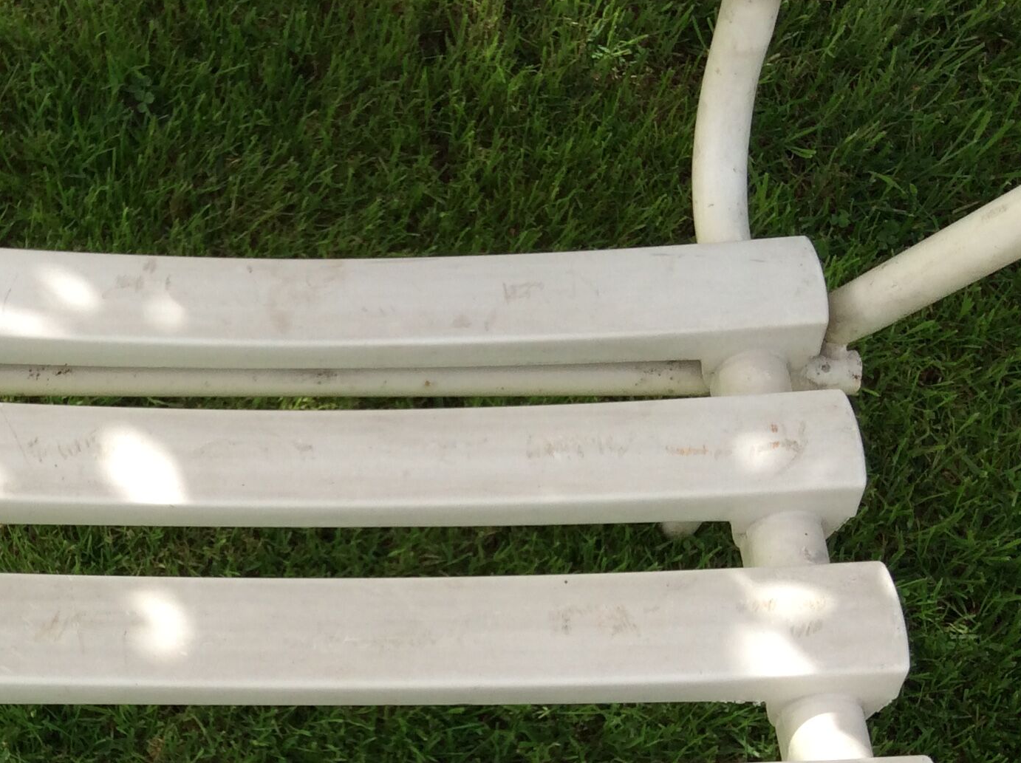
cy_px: 533
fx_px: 1768
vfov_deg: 24.2
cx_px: 212
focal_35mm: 60
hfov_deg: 31.4
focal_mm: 3.3
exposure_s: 1/506
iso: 32
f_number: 2.4
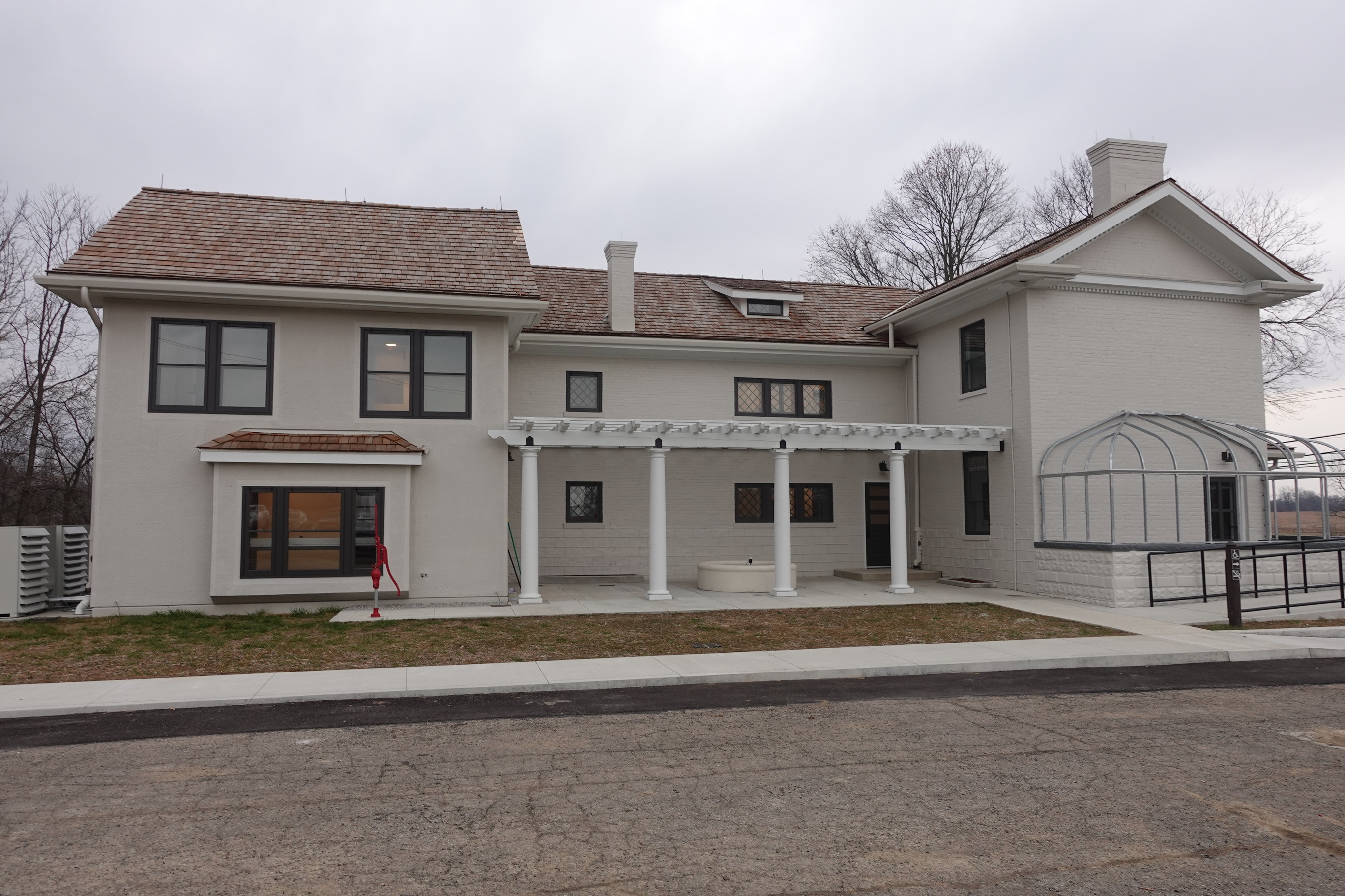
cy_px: 448
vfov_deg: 53.1
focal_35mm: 24
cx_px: 672
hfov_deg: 73.7
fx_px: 897
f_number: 4.5
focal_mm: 9.4
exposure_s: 1/80
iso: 125
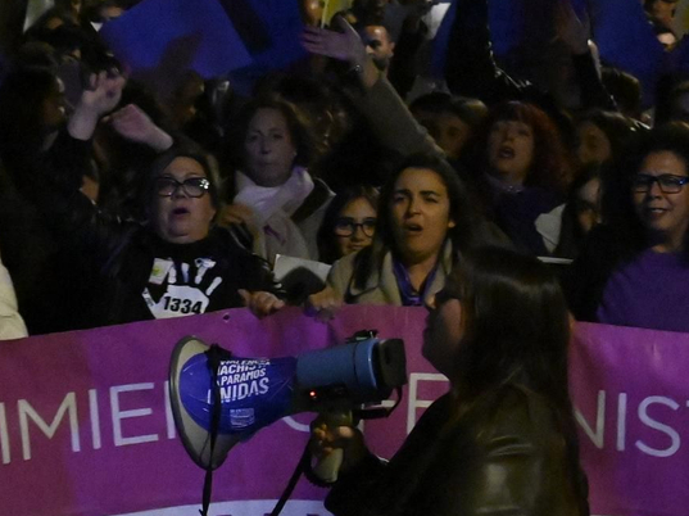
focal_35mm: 215
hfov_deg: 9.2
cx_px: 540
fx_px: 4277
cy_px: 271
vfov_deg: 6.9
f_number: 6.3
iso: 16000
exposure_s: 1/160
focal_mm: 50
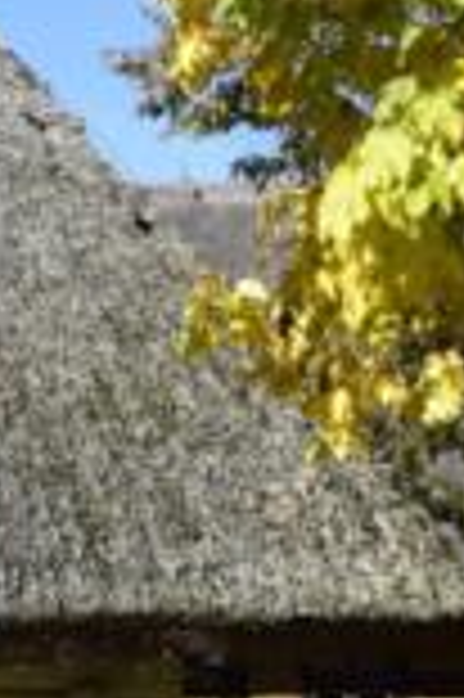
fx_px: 2441
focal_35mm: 126
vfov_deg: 16.2
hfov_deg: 10.6
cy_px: 176
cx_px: -173
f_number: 11
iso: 400
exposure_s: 1/500
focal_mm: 26
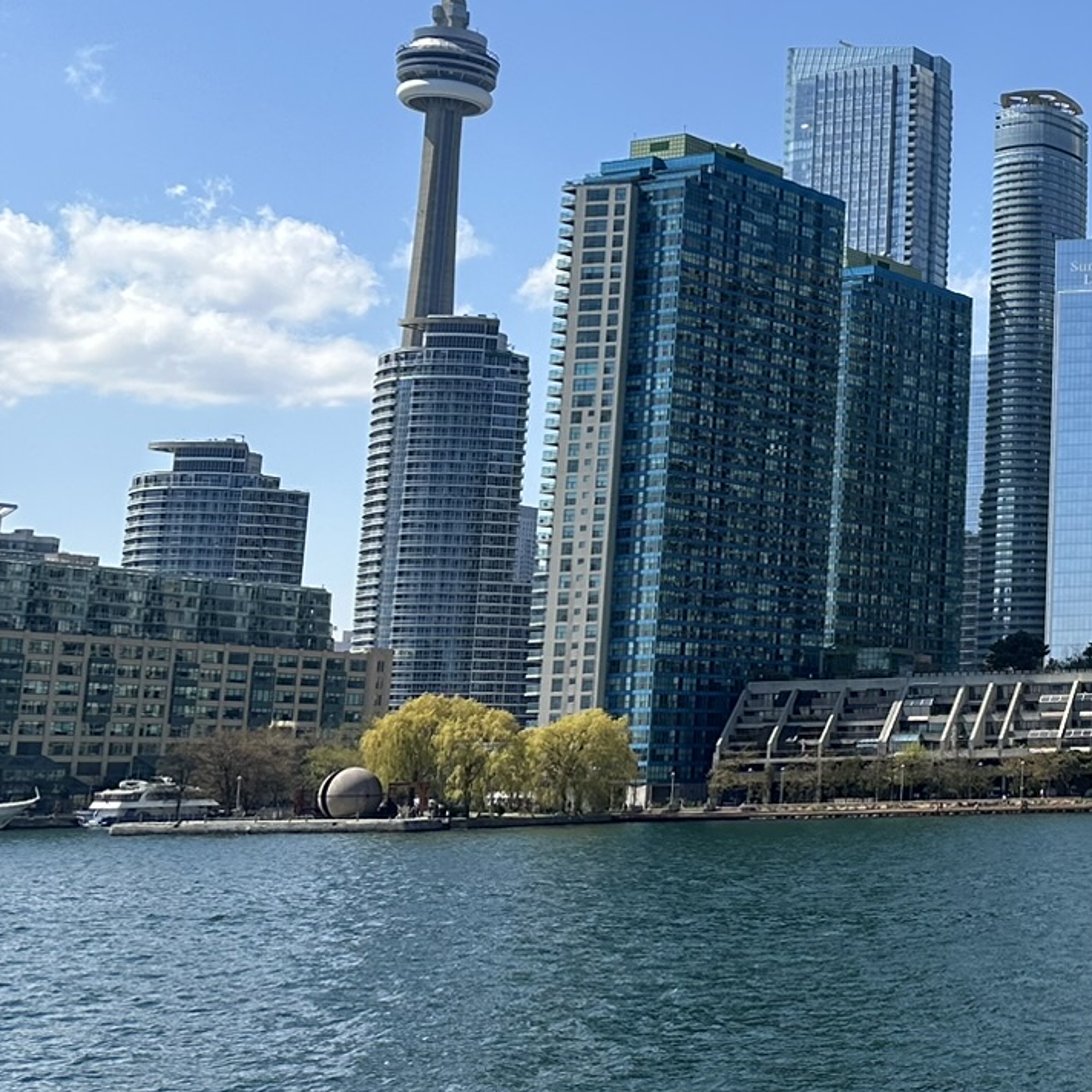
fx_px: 2177
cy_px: 296
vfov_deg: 27.8
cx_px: 1460
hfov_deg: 24.3
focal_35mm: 61
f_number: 1.78
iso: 80
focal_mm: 6.86
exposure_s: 1/4762
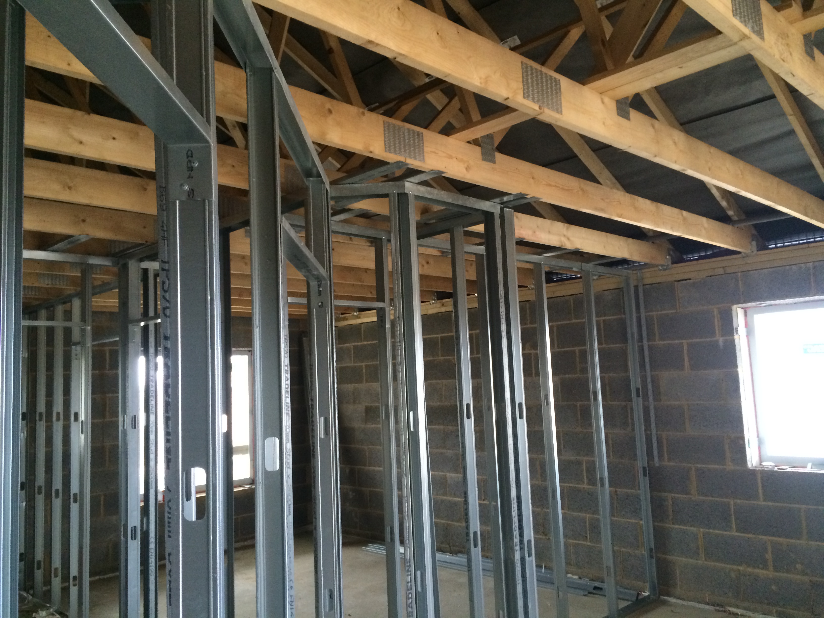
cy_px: 309
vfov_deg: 48.2
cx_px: 412
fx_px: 690
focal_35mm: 29
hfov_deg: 61.7
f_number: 2.2
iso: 320
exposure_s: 1/33
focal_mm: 4.15
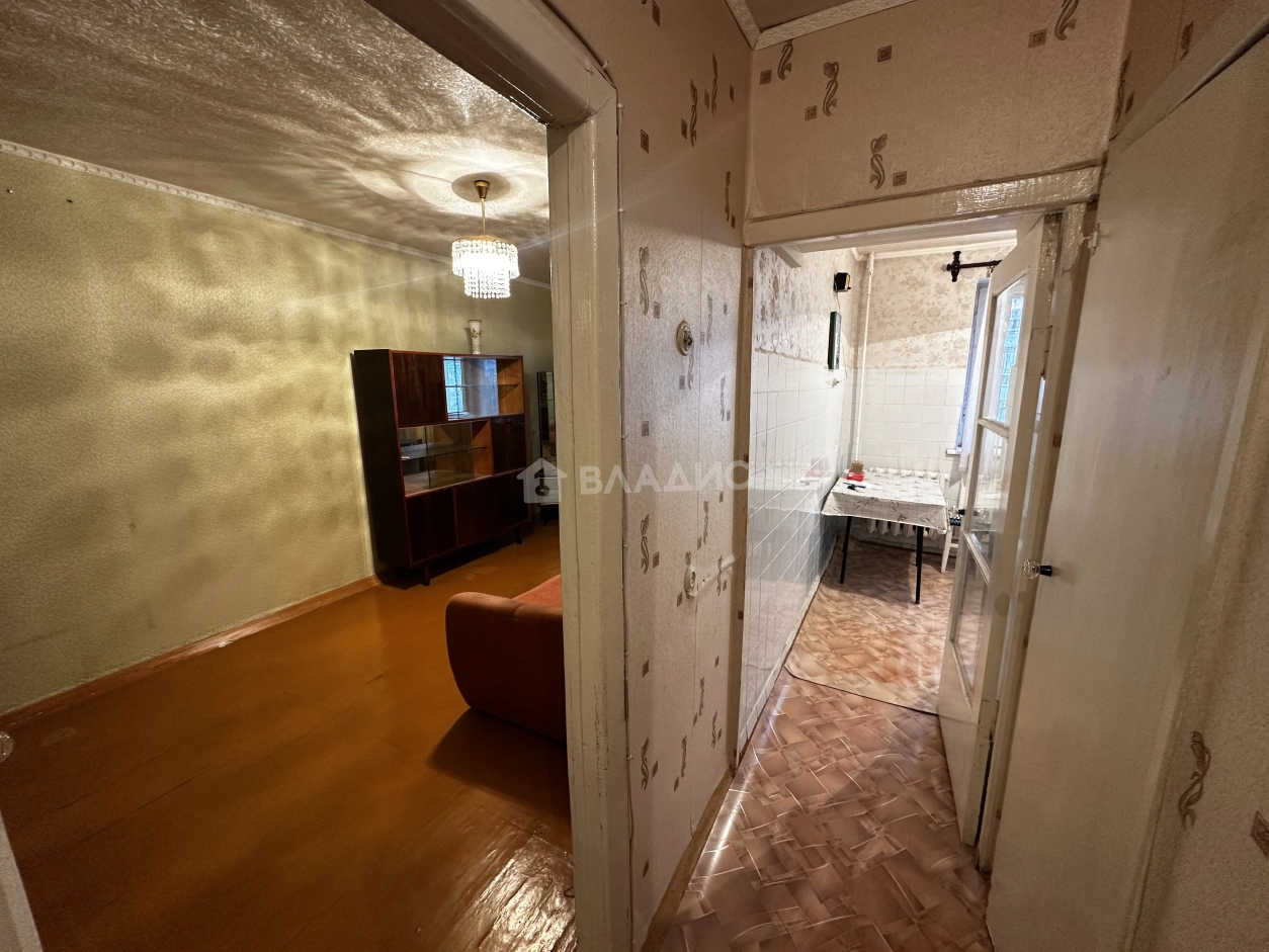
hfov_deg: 102.1
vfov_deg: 85.7
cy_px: 476
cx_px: 634
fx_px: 513
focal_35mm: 14
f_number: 2.2
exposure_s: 1/50
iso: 200
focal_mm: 2.22
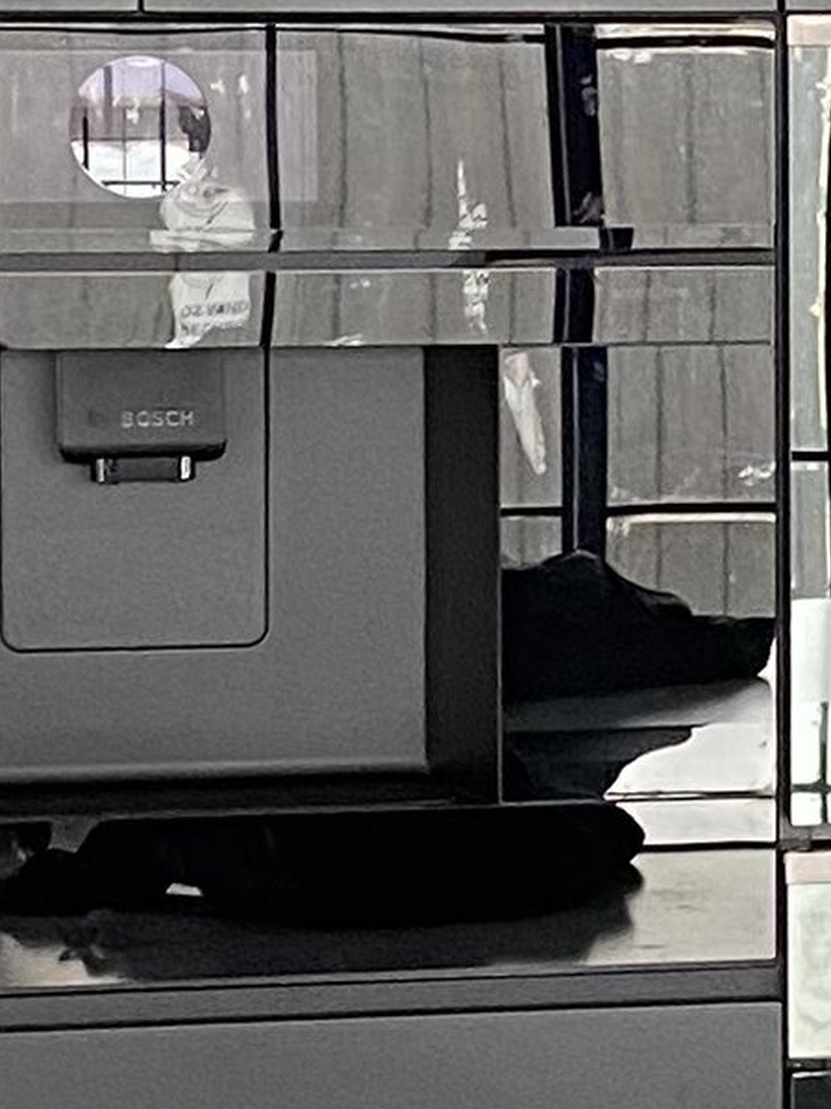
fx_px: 5603
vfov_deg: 11.3
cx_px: 999
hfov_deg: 8.4
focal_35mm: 175
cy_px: 394
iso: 160
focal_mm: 4.25
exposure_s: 1/50
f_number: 1.8
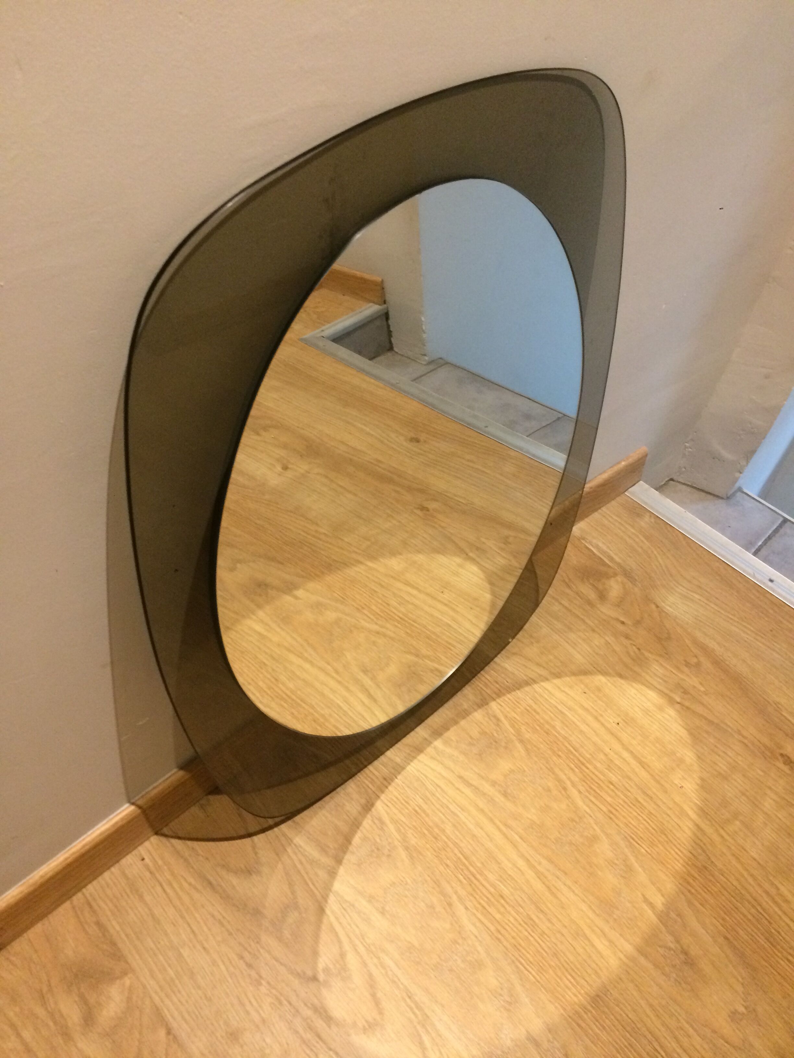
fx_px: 887
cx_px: 397
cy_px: 529
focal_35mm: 29
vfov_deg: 61.7
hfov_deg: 48.2
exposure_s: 1/20
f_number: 2.2
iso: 320
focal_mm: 4.15
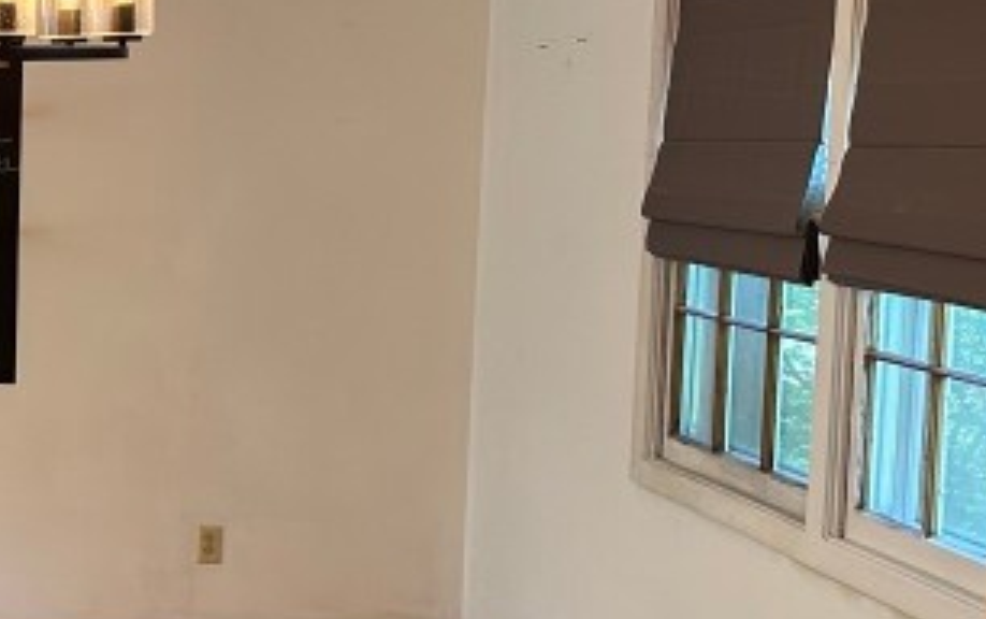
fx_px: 2287
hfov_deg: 22.5
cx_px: -180
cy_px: 393
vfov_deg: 15.4
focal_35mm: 85
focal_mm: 6.86
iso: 125
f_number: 1.78
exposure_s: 1/60
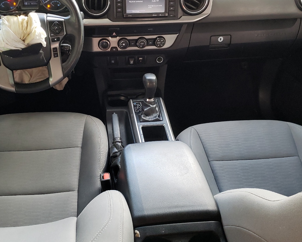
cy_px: 119
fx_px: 349
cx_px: 121
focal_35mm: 39
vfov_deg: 38.2
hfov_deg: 46.6
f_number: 1.5
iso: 117
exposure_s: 1/60.2
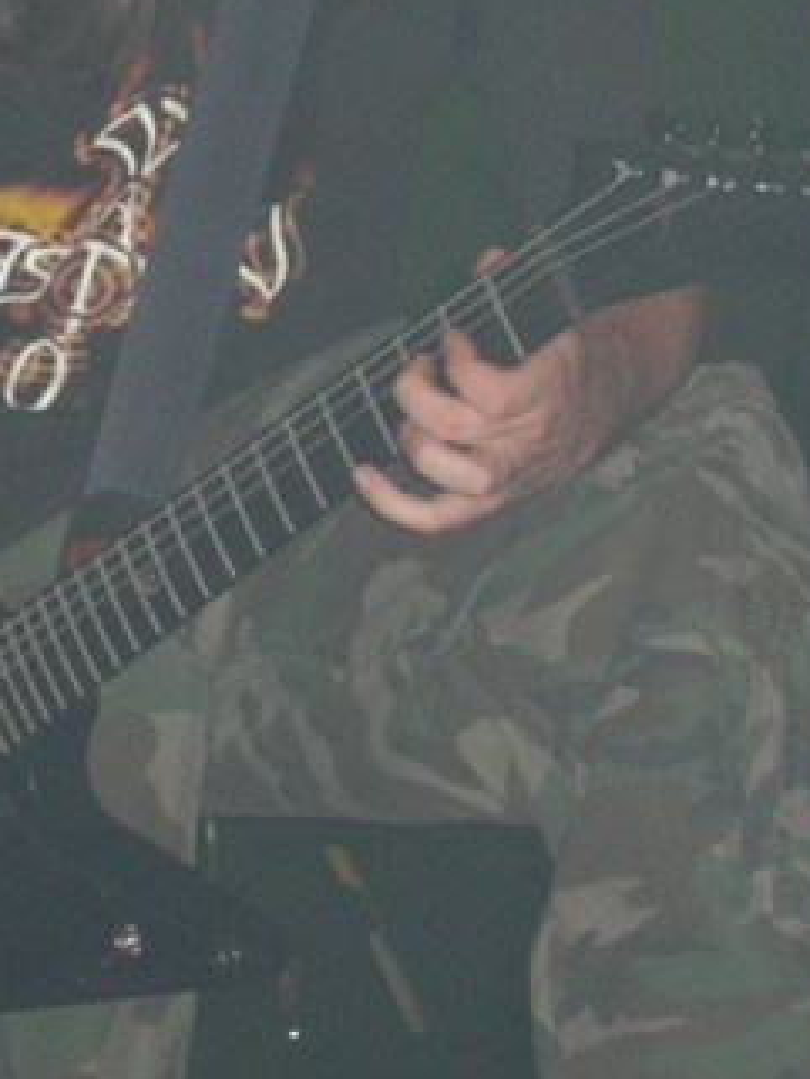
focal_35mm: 225
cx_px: 155
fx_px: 7015
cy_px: 171
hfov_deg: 6.6
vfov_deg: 8.8
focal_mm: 23.4
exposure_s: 1/60.1
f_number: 4.9
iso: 200
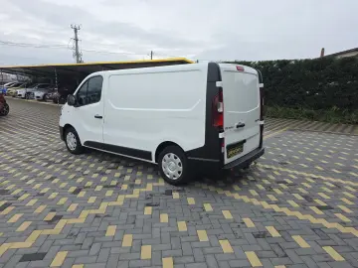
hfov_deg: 73.9
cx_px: 179
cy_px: 134
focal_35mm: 23
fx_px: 238
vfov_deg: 58.9
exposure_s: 1/100
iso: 12
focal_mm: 6.25
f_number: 1.7
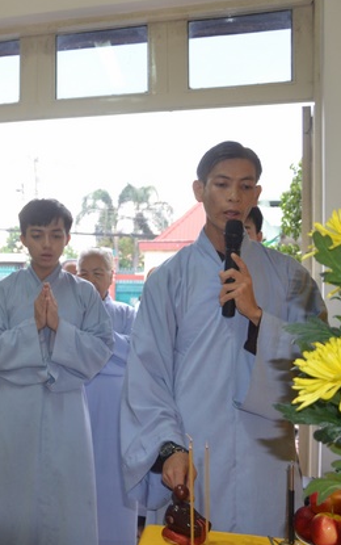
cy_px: 274
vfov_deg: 46.2
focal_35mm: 43
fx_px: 638
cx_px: -41
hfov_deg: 27.2
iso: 1000
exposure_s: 1/100
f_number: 5
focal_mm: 18
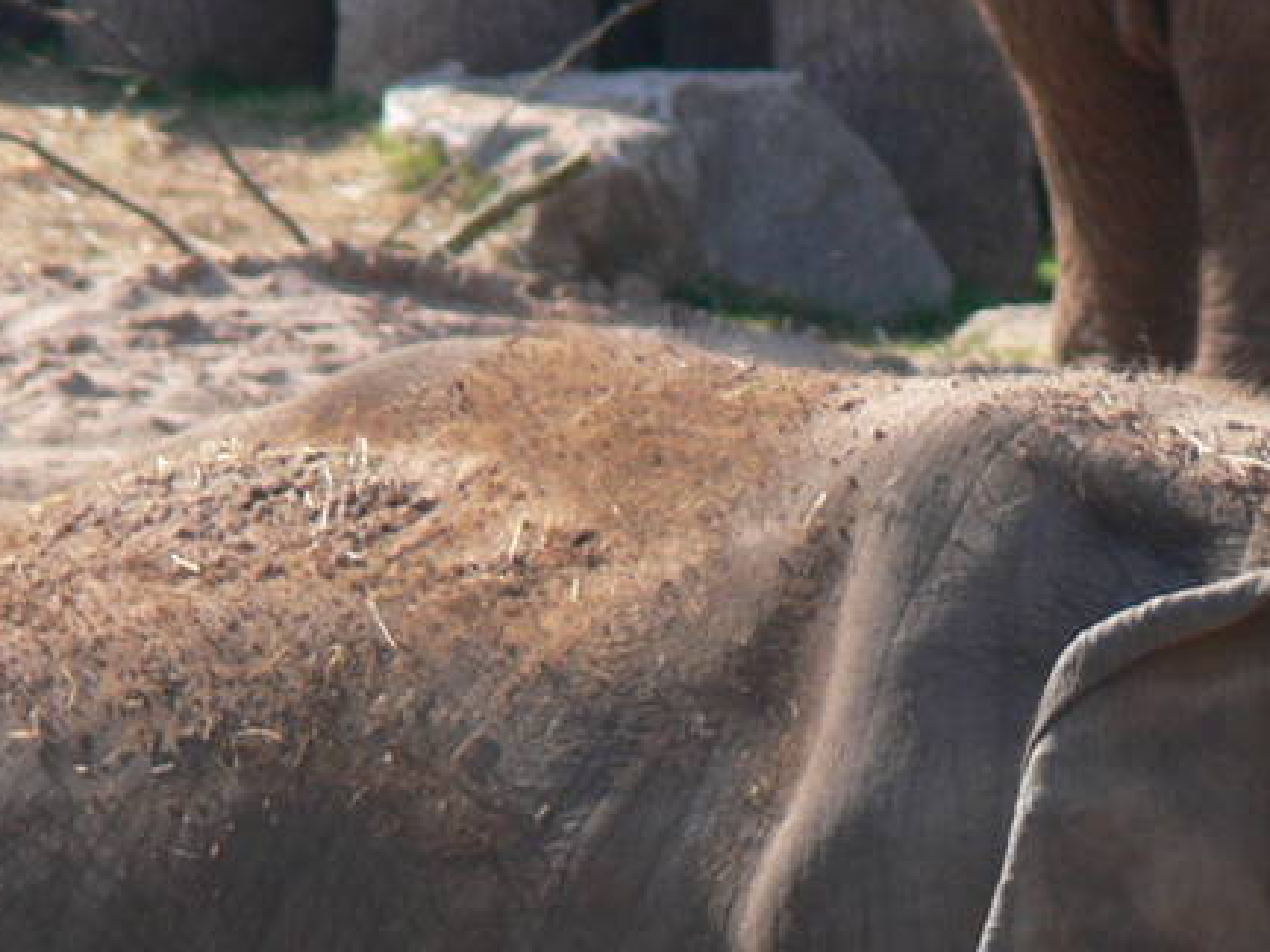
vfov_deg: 1.0
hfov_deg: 1.3
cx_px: 967
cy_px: 1472
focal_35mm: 1557
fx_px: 57124
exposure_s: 1/160
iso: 80
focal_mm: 88.8
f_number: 5.6
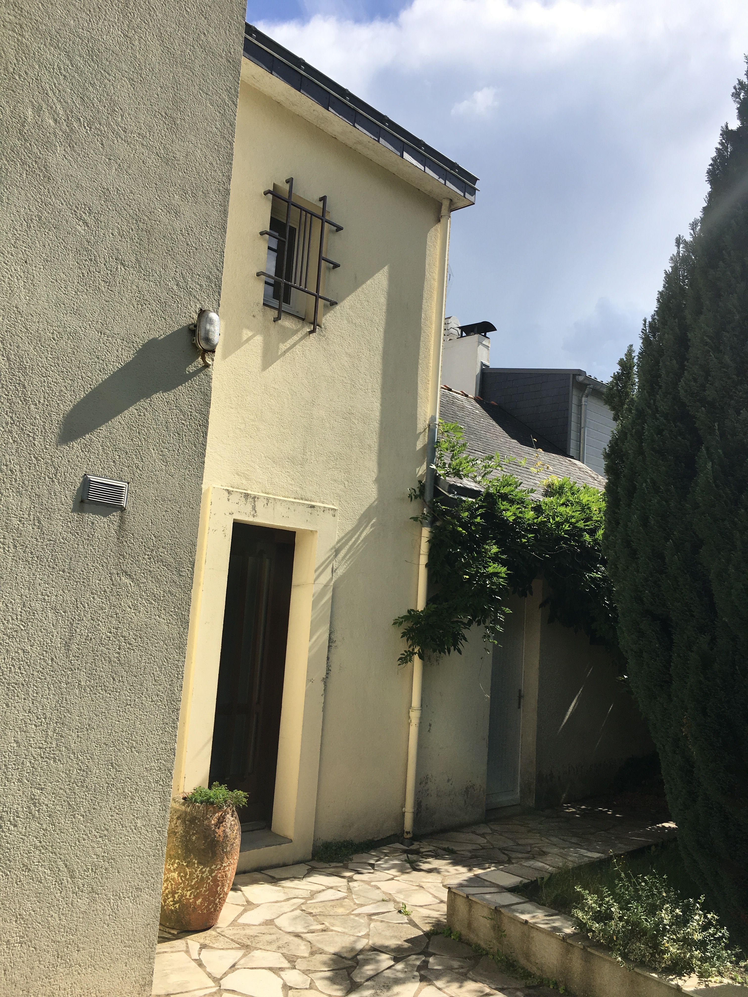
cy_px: 498
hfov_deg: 48.2
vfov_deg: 61.7
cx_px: 374
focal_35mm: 29
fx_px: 836
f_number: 2.2
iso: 25
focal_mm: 4.15
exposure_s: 1/1832
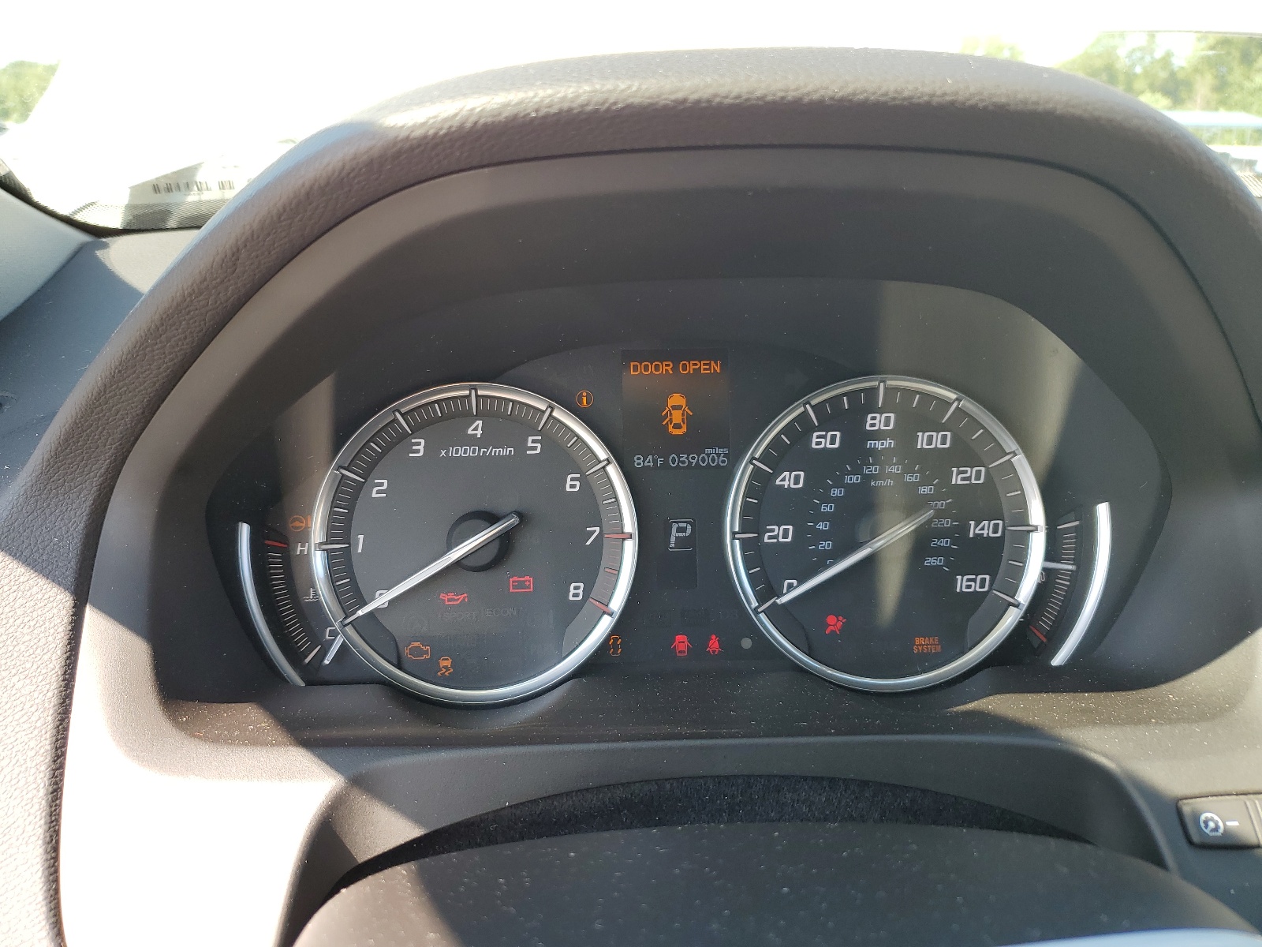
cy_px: 474
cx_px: 631
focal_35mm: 26
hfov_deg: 67.3
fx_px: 948
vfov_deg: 53.1
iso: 50
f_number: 1.5
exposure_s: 1/286
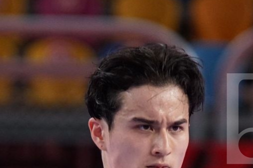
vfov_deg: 1.4
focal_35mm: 961
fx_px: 6751
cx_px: 274
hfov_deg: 2.1
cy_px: 295
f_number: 3.2
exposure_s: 1/400
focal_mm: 180
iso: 1000
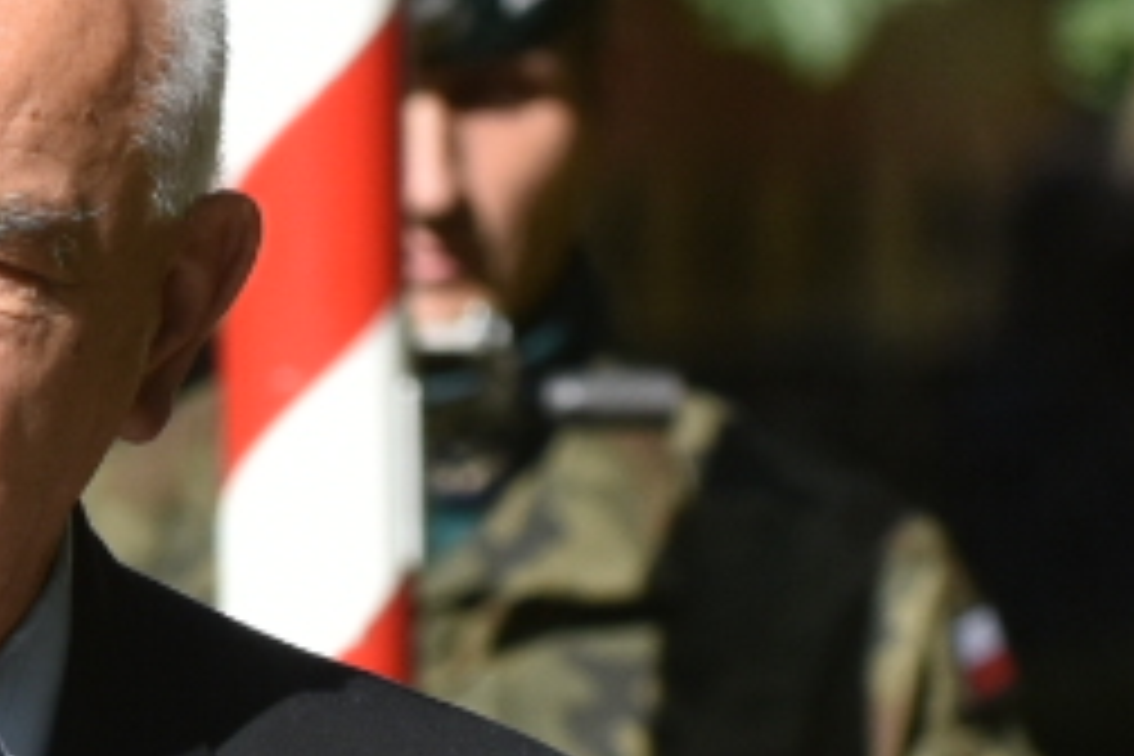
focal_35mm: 1739
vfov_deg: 0.8
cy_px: 1359
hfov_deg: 1.2
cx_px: -274
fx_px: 54774
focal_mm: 180
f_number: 5
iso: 400
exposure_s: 1/1600
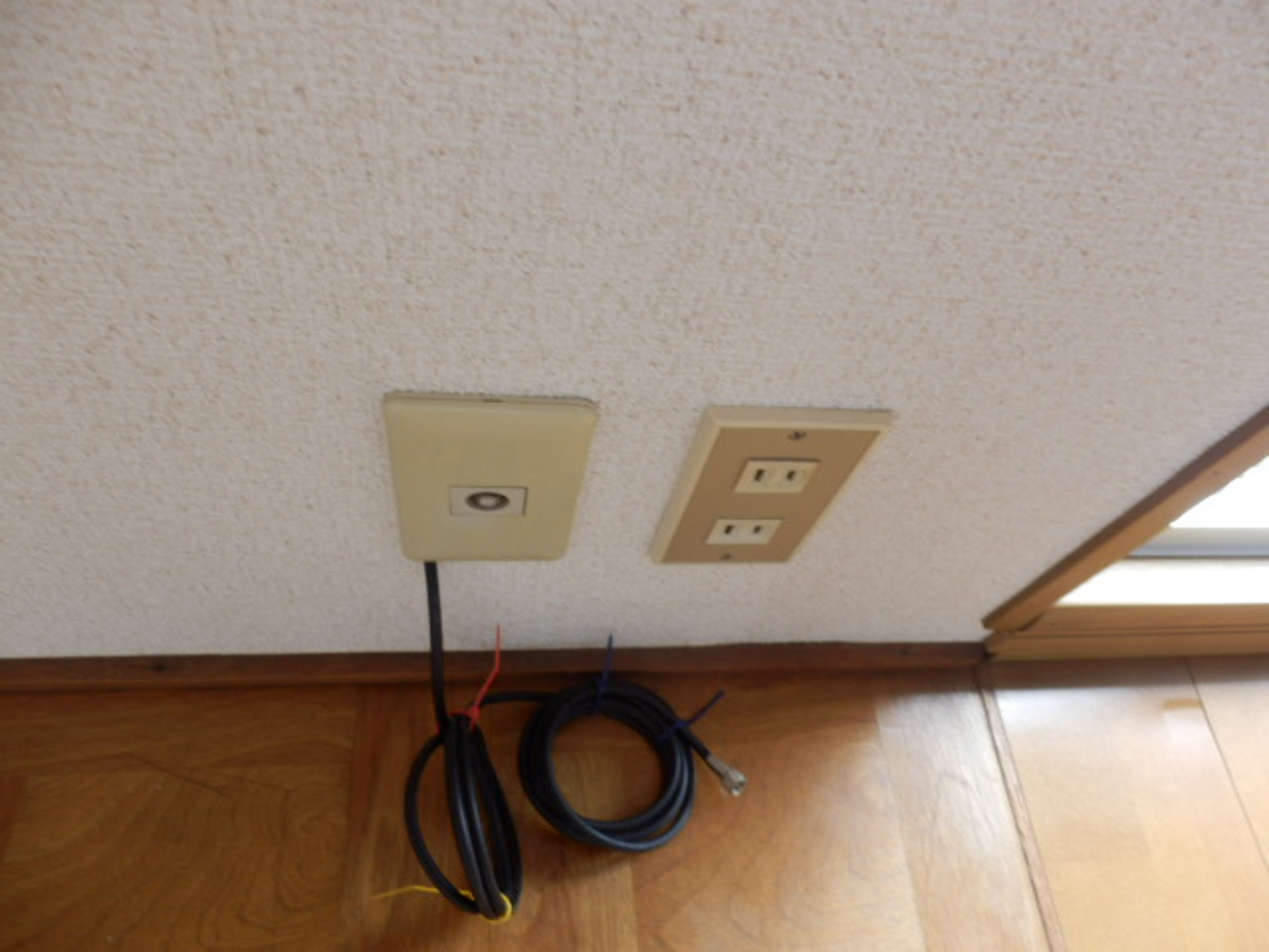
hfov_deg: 71.6
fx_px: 880
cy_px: 476
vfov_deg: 56.8
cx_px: 634
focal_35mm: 24
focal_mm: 4.2
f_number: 3
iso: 80
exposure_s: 1/30
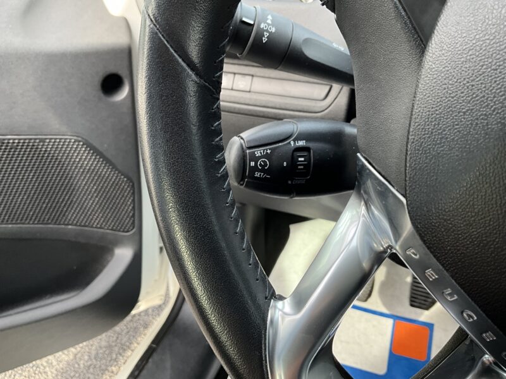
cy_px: 190
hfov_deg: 61.7
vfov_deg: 48.2
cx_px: 253
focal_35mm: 29
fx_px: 424
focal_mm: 3
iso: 64
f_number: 1.8
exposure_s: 1/97
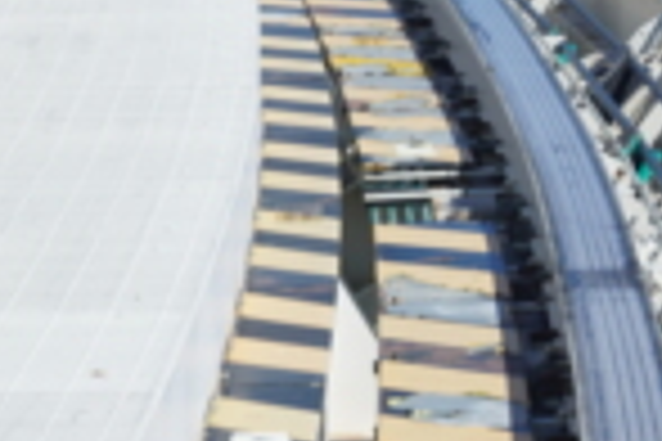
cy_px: 279
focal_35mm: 272
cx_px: 1144
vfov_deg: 5.1
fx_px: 5001
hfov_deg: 7.4
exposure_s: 1/125
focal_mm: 50
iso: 100
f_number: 9
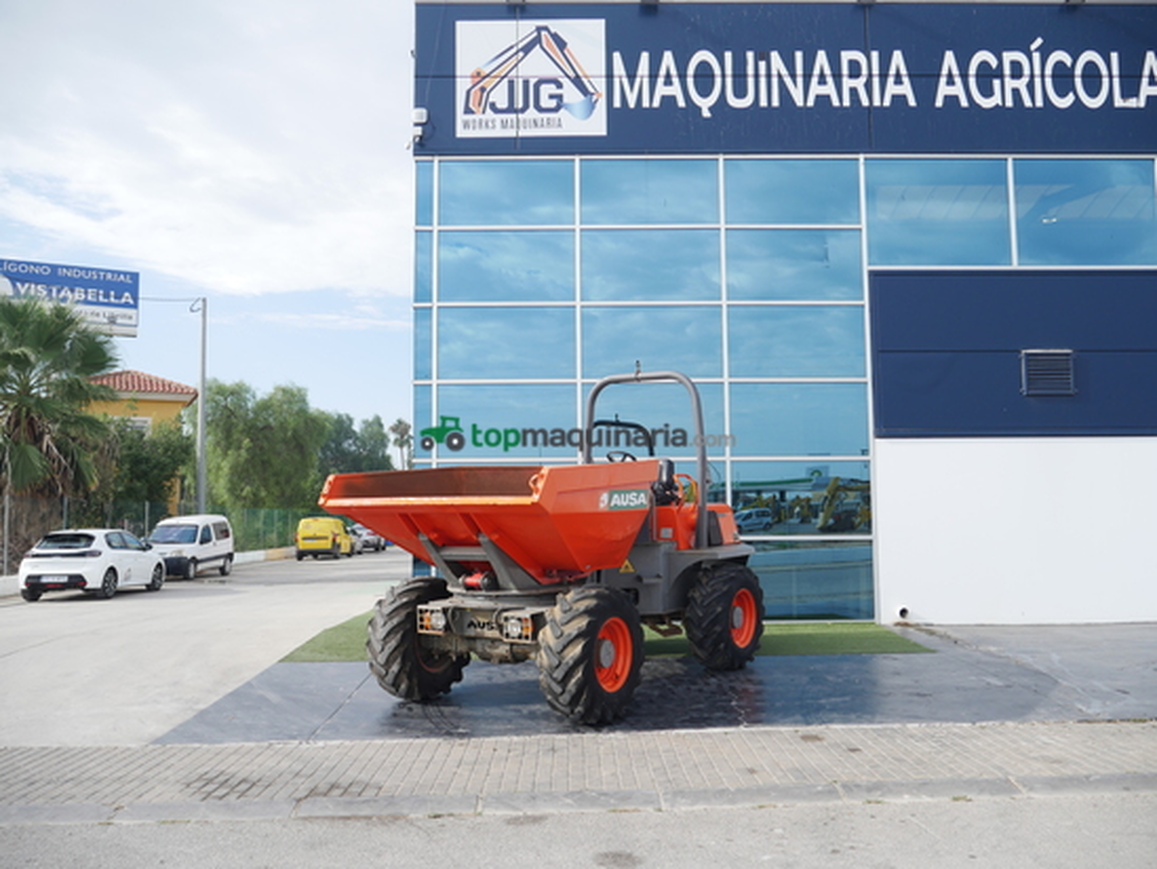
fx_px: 936
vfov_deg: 49.8
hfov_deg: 63.4
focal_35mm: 28
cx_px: 578
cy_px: 434
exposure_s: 1/500
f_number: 4.5
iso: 200
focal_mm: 14
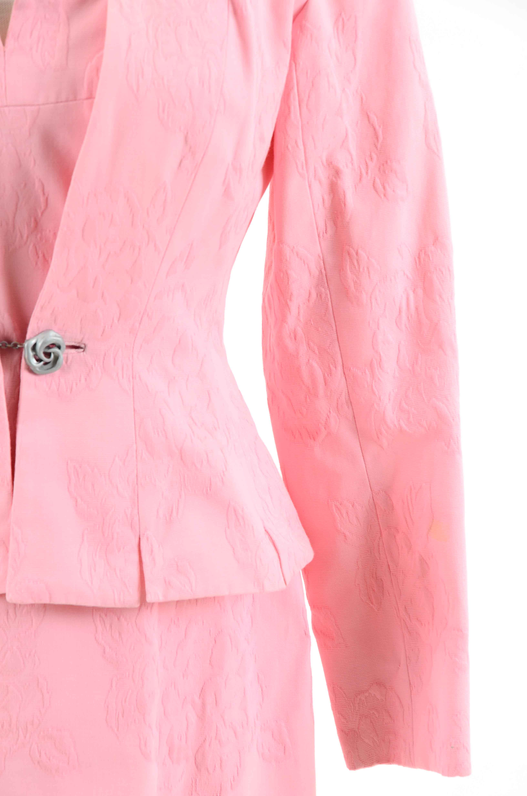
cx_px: 264
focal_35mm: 158
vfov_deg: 13.1
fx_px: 3474
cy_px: 398
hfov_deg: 8.7
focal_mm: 105
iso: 160
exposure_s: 1/80
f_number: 8
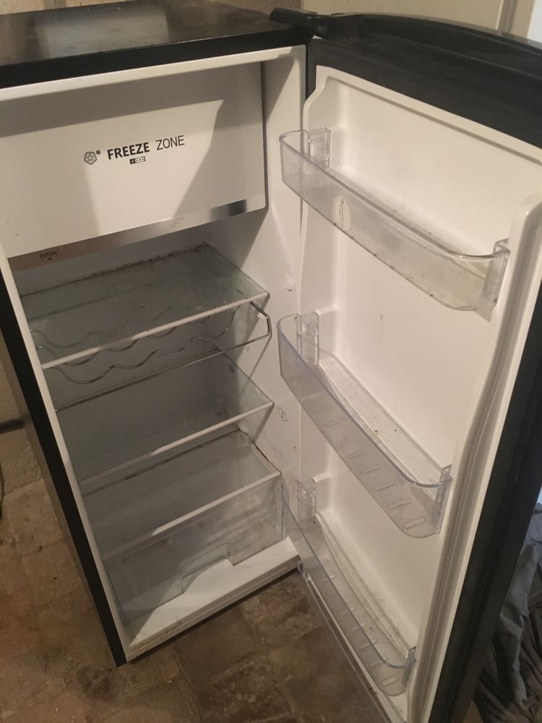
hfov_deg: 48.2
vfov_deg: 61.7
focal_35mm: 29
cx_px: 271
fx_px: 605
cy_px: 362
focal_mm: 4.15
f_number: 2.2
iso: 500
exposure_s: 1/17
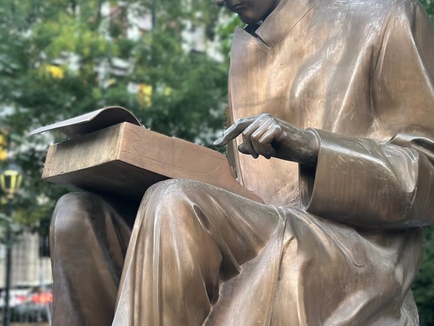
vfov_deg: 20.7
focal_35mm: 71
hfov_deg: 27.4
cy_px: 121
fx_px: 890
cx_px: 183
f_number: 1.78
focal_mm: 6.86
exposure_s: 1/40
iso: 640
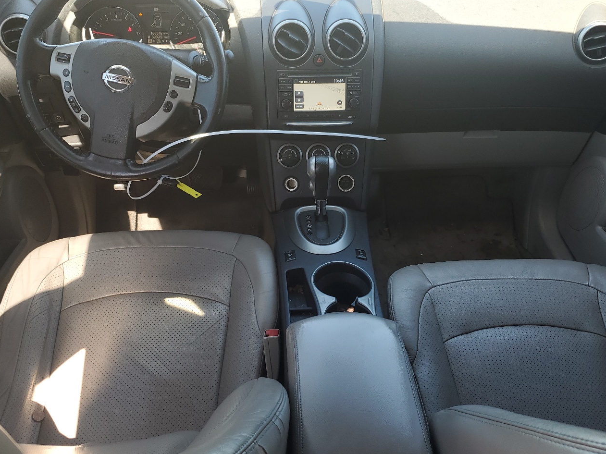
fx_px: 578
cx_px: 305
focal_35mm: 33
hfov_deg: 55.4
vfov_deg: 42.9
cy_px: 235
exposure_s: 1/172
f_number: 1.5
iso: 50
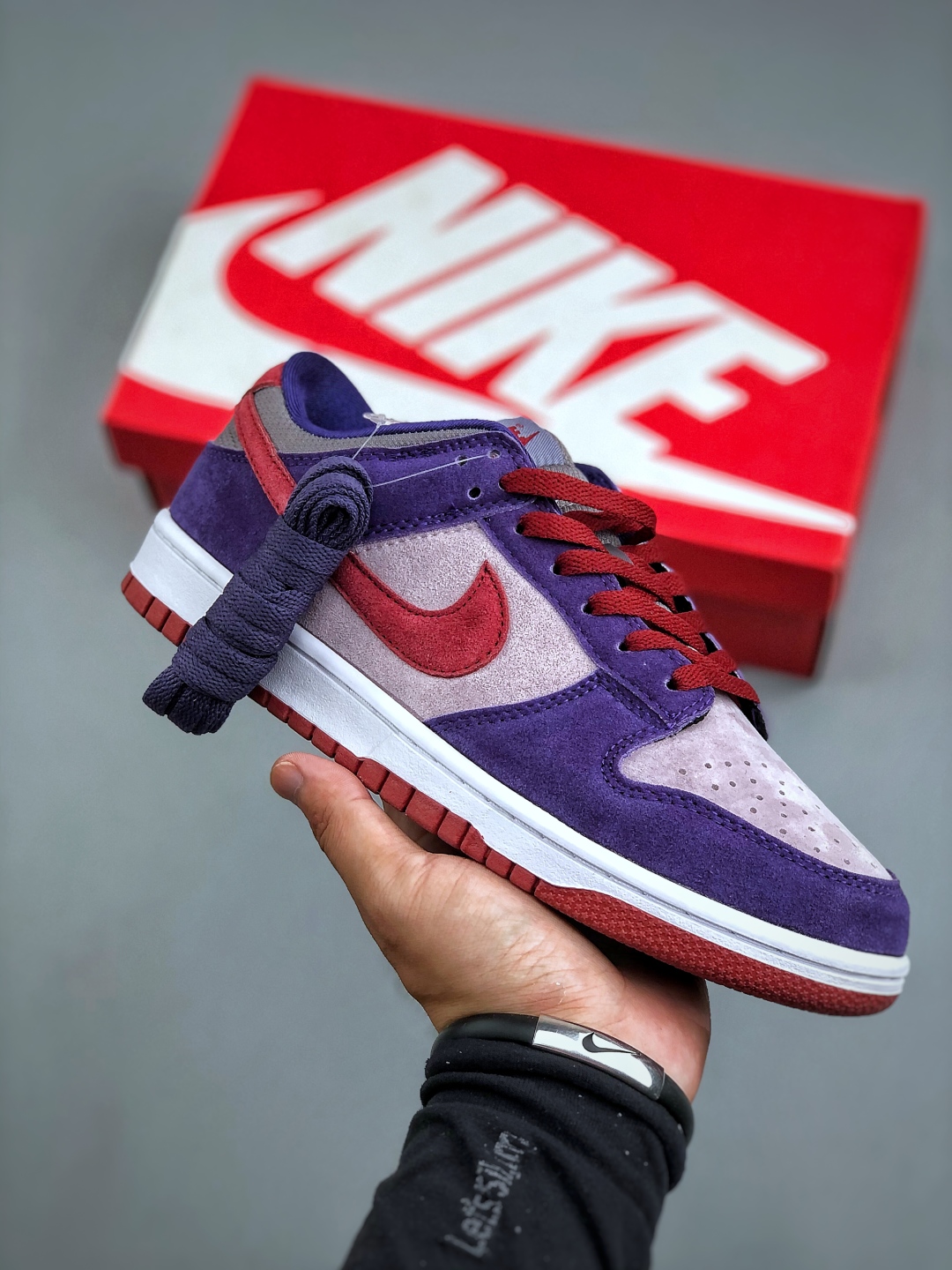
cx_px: 476
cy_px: 635
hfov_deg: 25.7
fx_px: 2090
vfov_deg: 33.8
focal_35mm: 57
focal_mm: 6.6
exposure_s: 1/50
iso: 25
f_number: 2.8
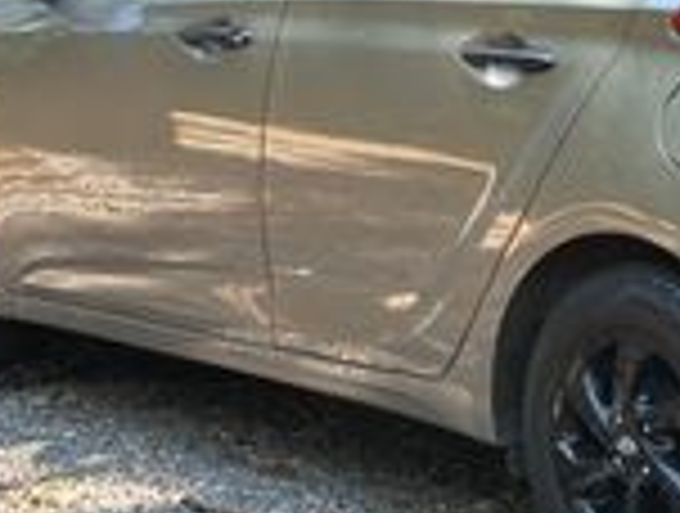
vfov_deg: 10.0
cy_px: 76
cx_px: 630
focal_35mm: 149
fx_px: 2934
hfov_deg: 13.1
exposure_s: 1/172
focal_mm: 6.86
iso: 64
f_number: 1.78
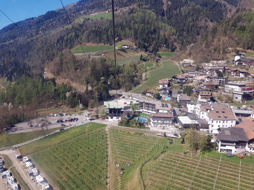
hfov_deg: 67.3
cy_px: 95
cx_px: 127
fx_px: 191
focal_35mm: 26
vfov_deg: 53.1
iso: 50
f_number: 1.7
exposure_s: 1/938
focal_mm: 4.2
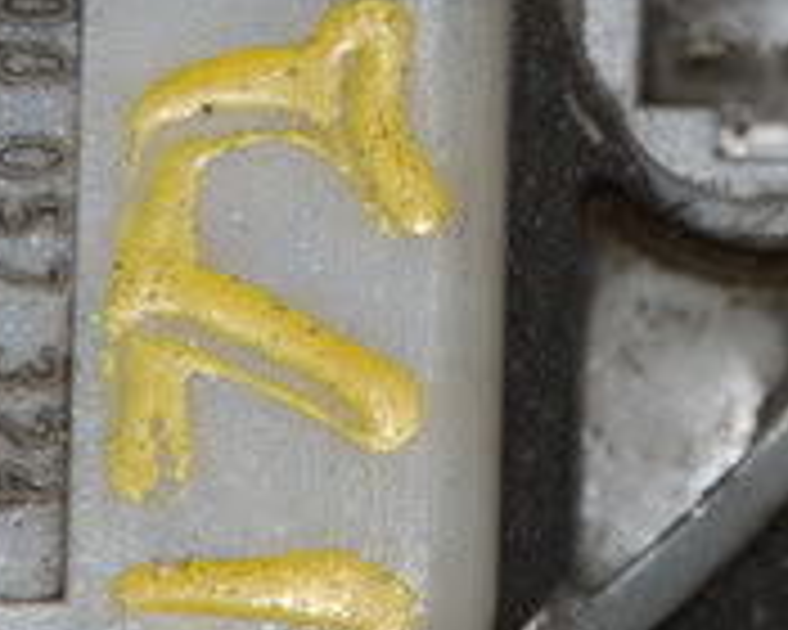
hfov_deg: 1.5
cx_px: 720
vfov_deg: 1.2
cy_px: -40
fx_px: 30038
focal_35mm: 1288
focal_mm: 200
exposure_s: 1/60
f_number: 6.3
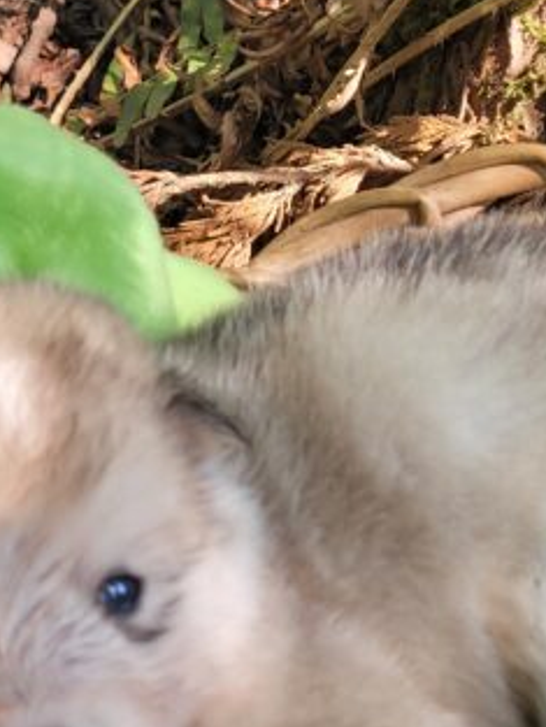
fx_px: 1786
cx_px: 214
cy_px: 304
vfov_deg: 23.0
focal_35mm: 85
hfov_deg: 17.4
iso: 64
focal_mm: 5.4
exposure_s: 1/120
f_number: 1.8
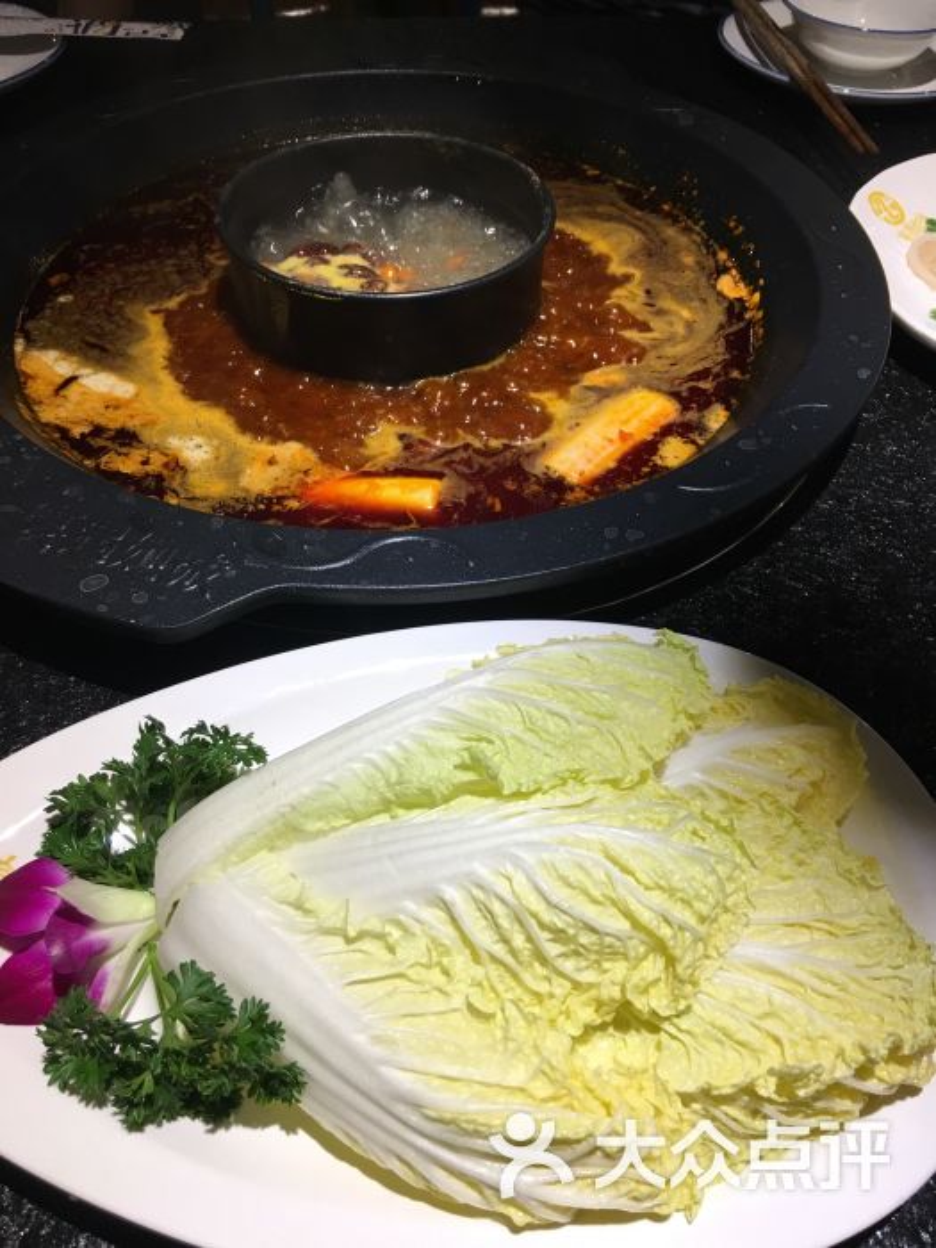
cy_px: 624
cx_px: 468
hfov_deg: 48.2
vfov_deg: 61.7
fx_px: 1046
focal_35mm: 29
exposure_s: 1/33
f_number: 2.2
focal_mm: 4.15
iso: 32
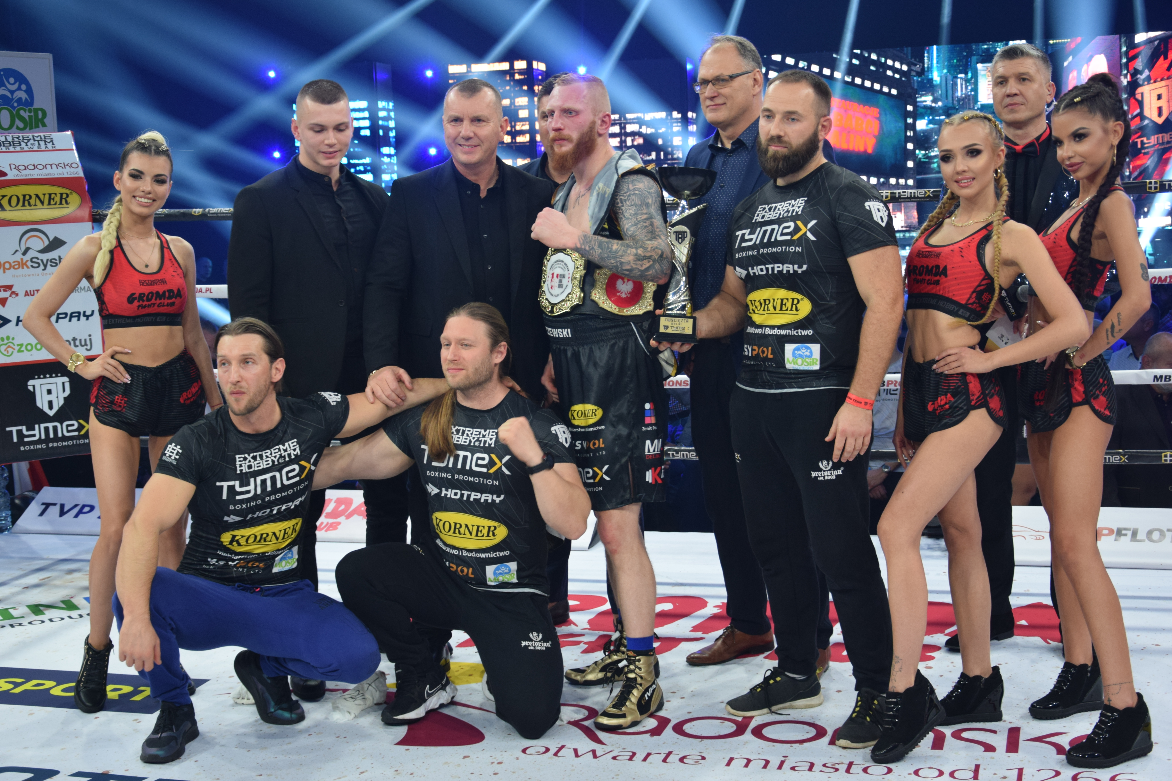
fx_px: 1660
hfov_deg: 38.9
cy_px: 390
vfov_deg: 26.5
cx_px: 586
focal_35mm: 51
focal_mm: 34
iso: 720
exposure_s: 1/60
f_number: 4.2
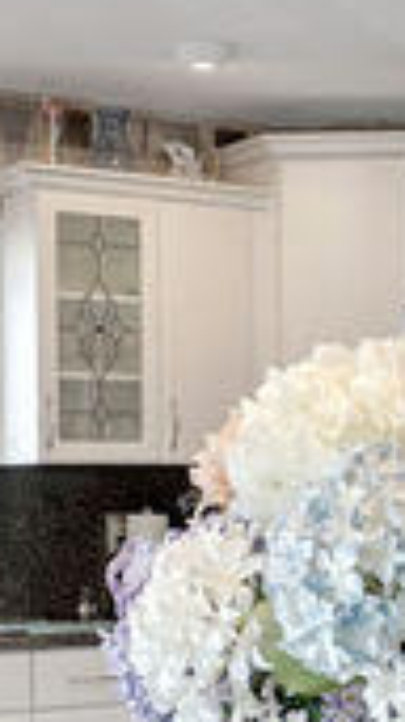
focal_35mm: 98
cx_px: 540
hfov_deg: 12.0
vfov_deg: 21.7
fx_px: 1874
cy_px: 505
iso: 250
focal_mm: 16
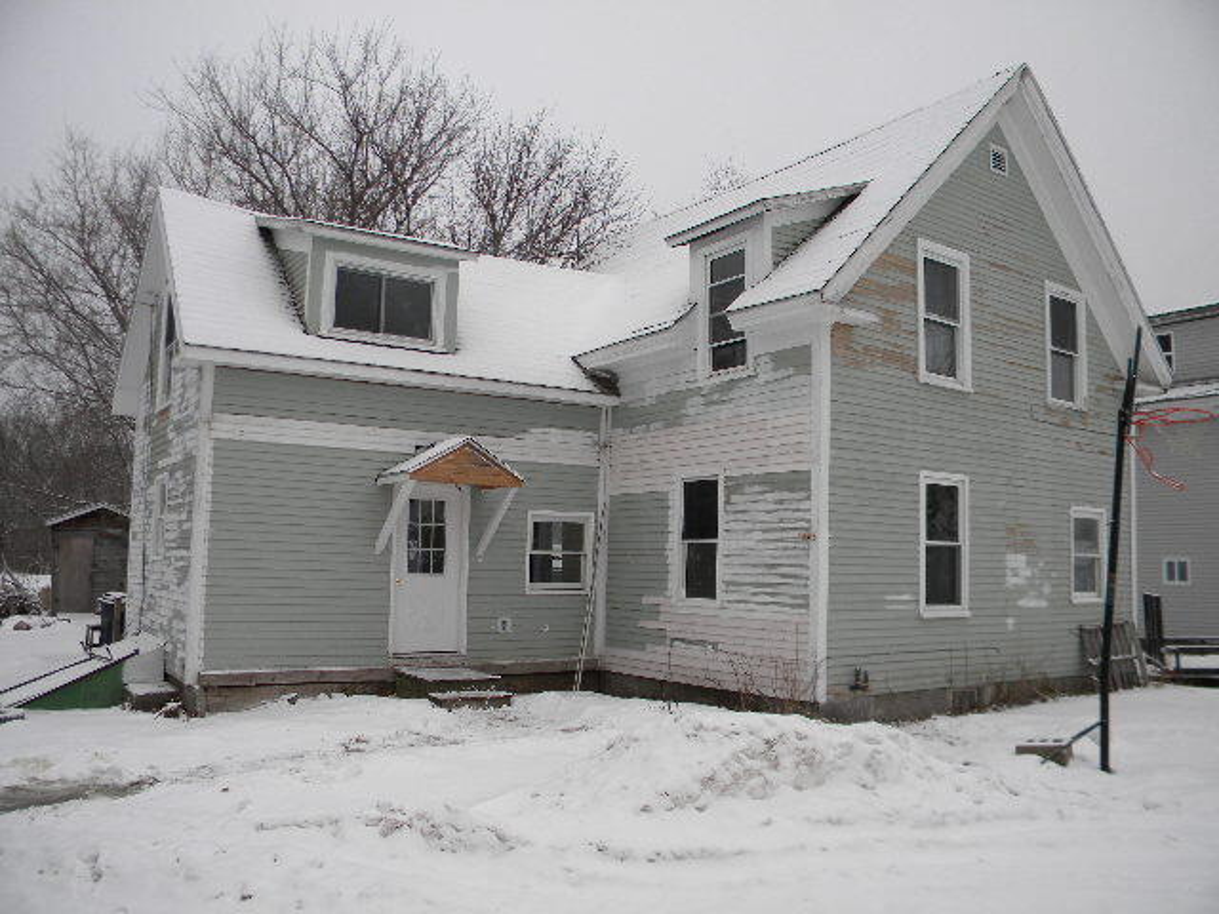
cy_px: 457
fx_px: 986
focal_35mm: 28
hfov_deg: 63.4
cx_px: 610
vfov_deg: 49.7
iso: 80
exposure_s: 1/259
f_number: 3.5
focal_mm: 5
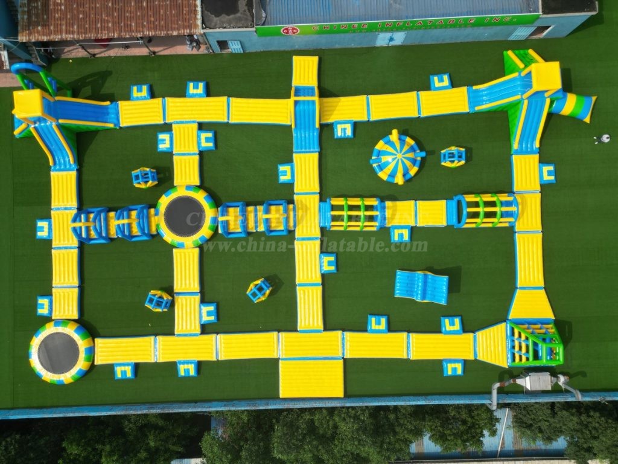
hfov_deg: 71.6
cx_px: 309
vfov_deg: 56.8
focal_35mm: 24
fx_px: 428
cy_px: 232
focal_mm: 6.72
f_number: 1.7
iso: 130
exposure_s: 1/4000
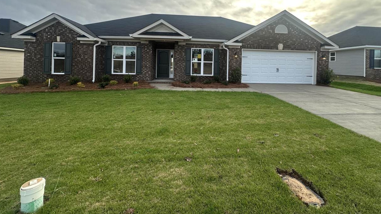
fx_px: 162
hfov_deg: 99.3
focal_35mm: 16
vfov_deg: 64.7
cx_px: 196
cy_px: 65
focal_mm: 2.22
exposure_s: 1/703
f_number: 2.2
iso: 40
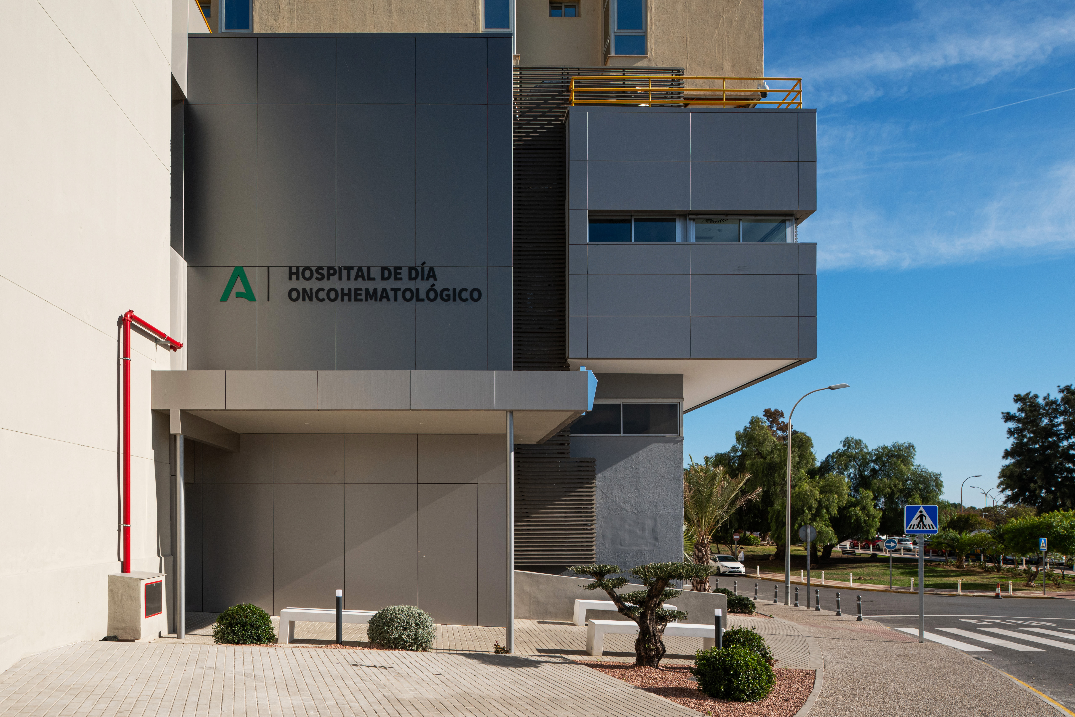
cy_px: 358
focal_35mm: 24
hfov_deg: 73.7
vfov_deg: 53.1
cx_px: 538
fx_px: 717
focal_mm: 24
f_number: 13
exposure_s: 1/500
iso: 400
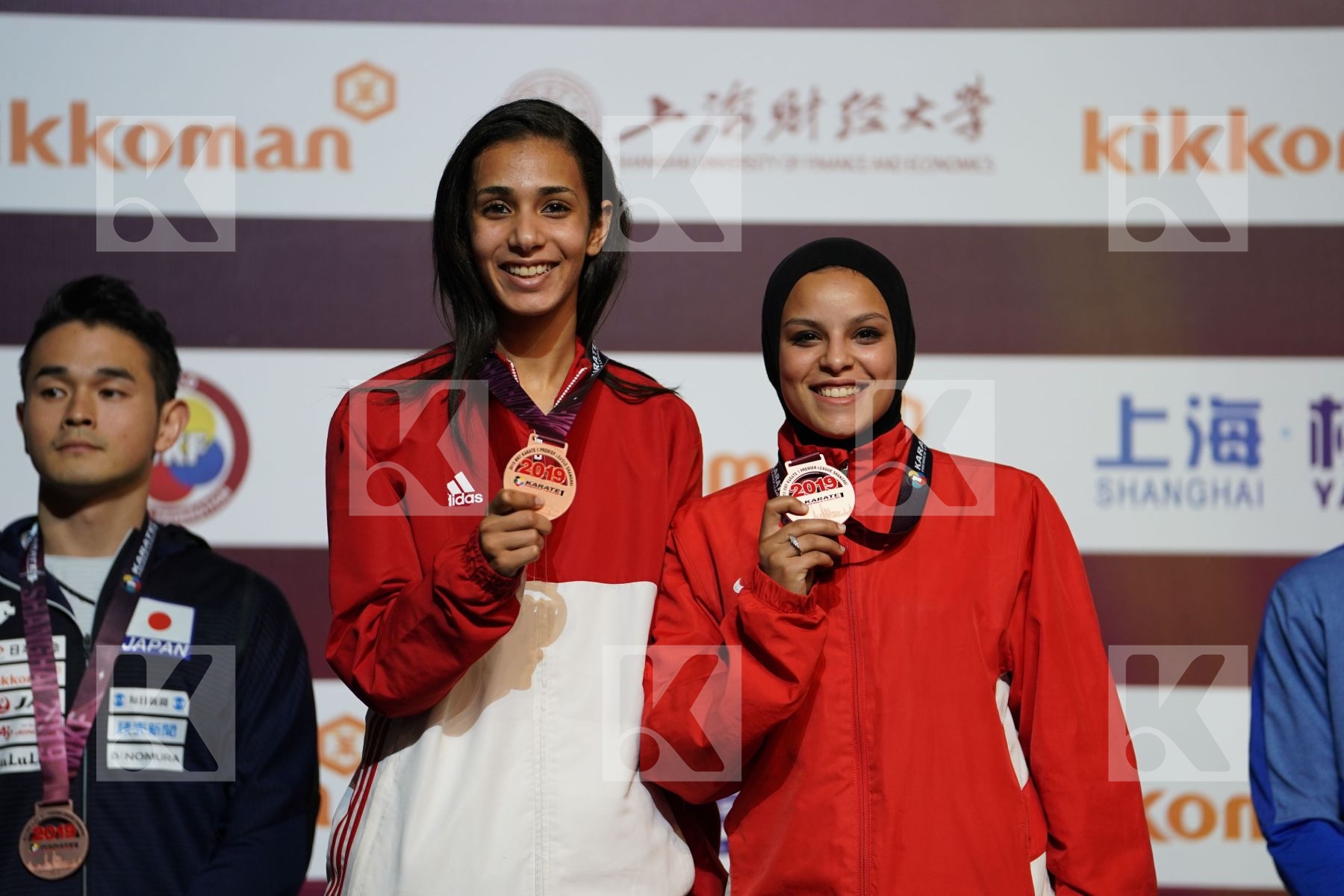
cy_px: 448
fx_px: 6234
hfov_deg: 12.3
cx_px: 672
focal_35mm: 167
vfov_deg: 8.2
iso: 800
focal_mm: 167
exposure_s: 1/250
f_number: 2.8
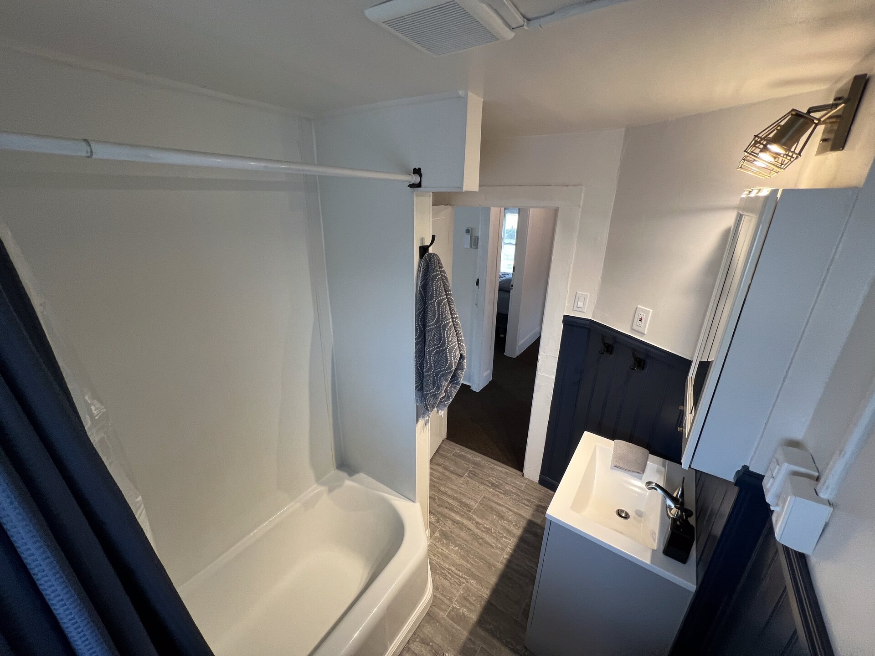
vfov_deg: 89.9
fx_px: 329
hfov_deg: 106.2
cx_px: 438
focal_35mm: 13
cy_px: 328
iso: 125
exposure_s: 1/60
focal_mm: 1.57
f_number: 1.8
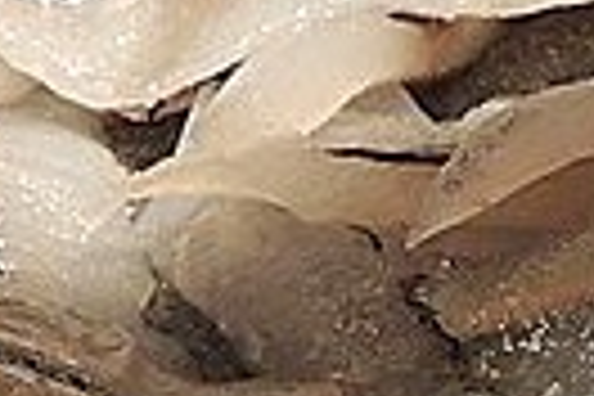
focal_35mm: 156
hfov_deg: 13.1
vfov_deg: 8.5
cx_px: 414
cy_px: 700
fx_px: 2574
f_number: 2.8
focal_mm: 4.3
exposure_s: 1/30
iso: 360
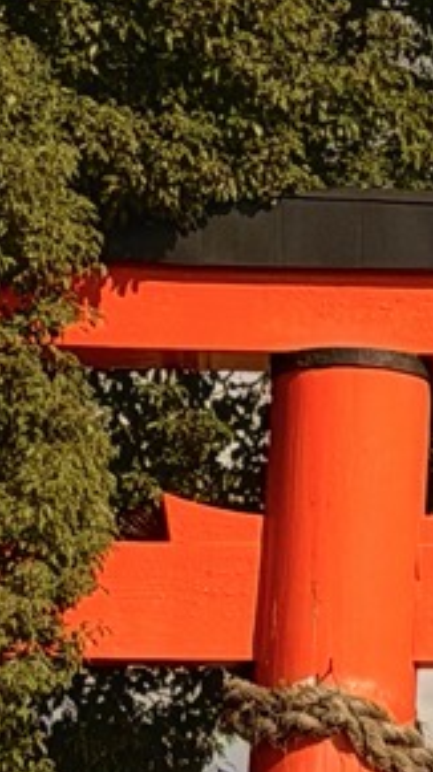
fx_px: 4423
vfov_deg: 9.9
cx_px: 1118
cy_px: 899
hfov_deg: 5.4
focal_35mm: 216
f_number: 1.78
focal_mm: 6.76
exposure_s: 1/7874
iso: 80
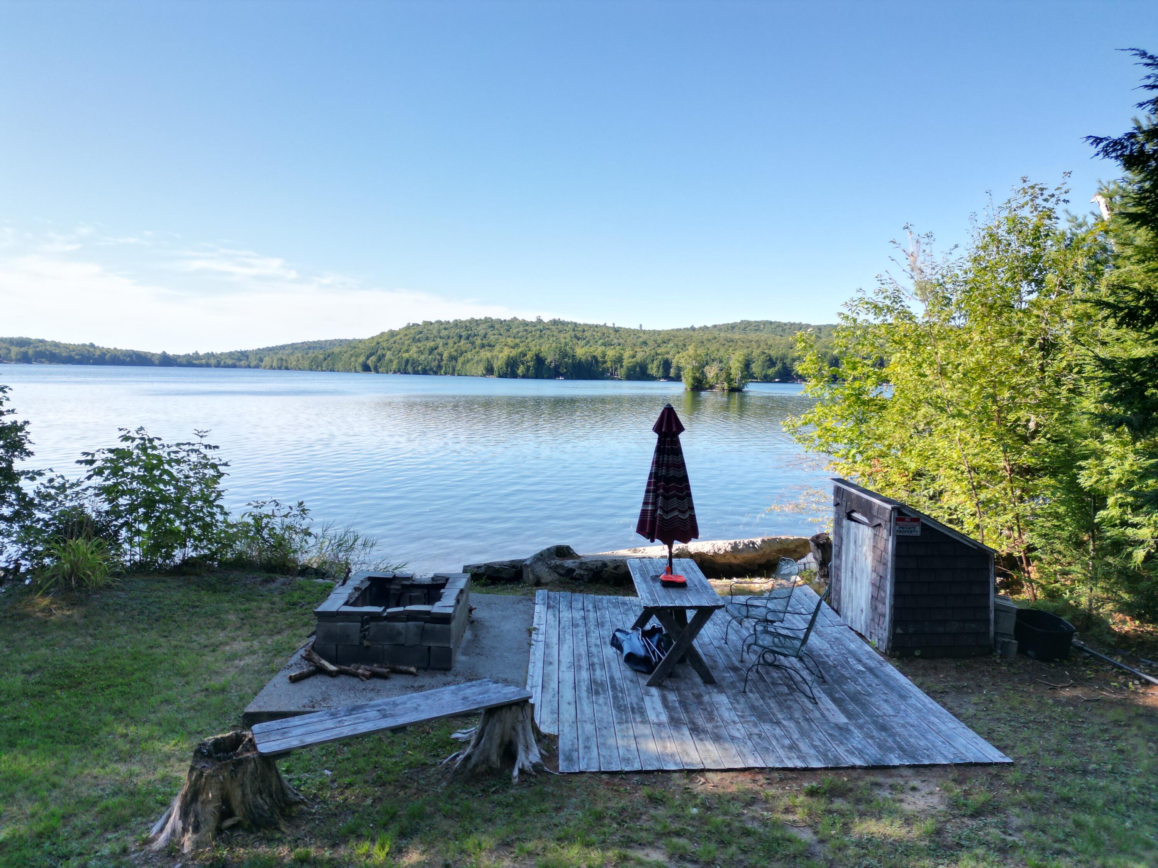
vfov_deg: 56.8
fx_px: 803
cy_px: 434
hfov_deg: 71.6
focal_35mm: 24
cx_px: 579
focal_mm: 6.72
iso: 100
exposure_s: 1/1600
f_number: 1.7
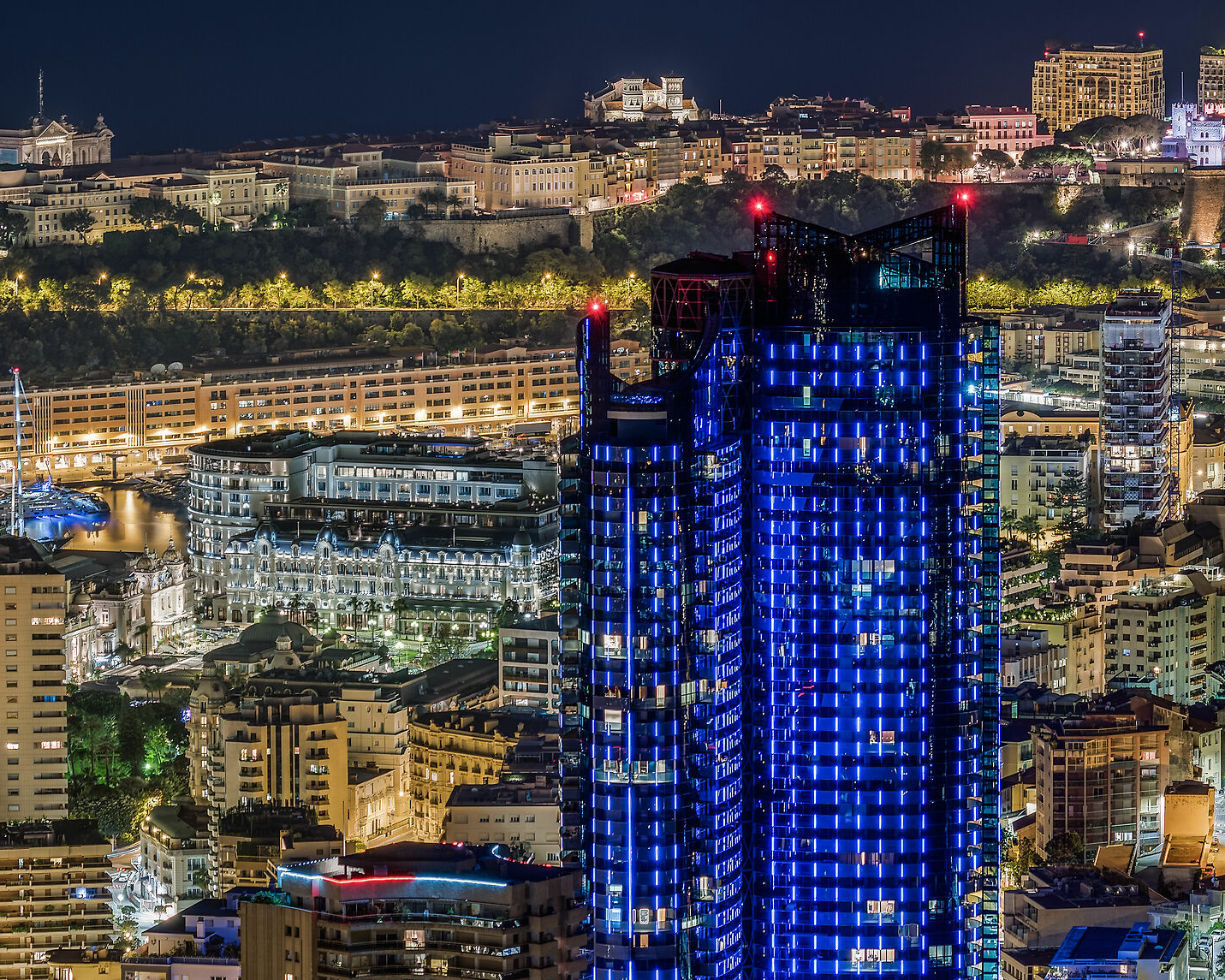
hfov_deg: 7.7
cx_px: 715
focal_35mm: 252
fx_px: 9137
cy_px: 555
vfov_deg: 6.1
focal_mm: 160
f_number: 11
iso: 100
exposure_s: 1/8
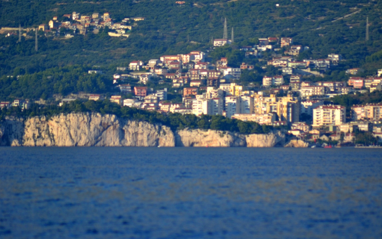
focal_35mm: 460
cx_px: 191
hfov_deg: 4.6
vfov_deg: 2.9
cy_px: 111
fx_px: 4789
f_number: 5.6
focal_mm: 300
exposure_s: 1/1250
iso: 400
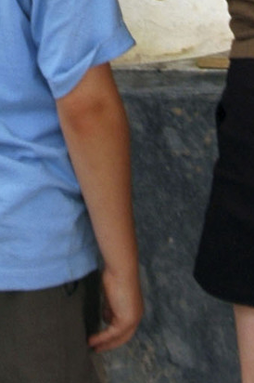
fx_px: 2417
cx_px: 43
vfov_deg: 8.2
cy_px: -571
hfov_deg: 6.0
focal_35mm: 228
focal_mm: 26
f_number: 3.2
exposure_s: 1/40
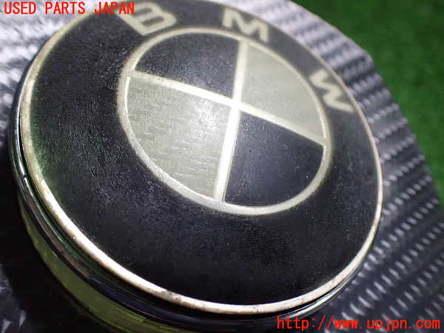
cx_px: 222
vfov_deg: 46.8
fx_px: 385
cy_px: 166
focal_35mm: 30
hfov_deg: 60.0
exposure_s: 1/125
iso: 640
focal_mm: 5.4
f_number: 2.3
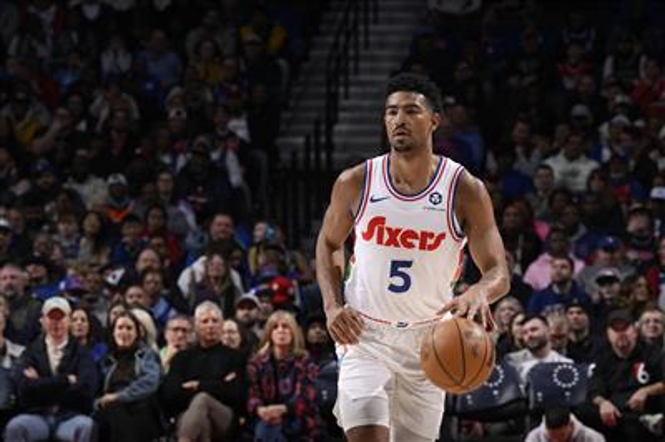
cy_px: 221
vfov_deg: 4.8
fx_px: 5260
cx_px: 332
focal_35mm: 285
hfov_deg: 7.2
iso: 160
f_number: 7.1
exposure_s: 1/400
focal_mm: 190
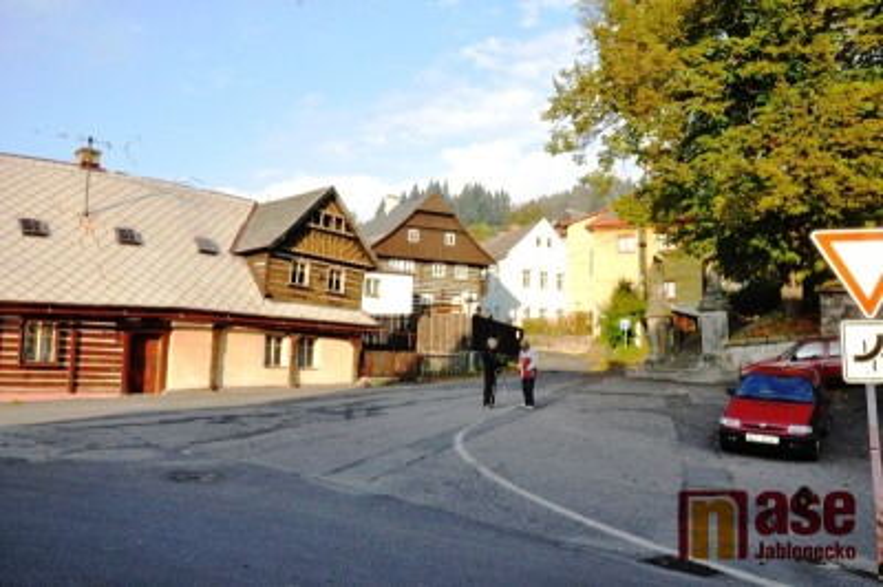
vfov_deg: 41.6
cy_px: 294
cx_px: 442
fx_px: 772
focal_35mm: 32
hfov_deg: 59.5
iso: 2500
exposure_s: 1/200
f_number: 25
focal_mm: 21
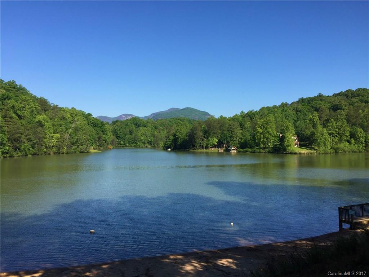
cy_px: 138
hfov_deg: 61.7
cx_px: 184
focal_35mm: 29
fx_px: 309
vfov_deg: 48.2
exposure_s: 1/1412
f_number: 2.2
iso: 32
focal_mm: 4.15
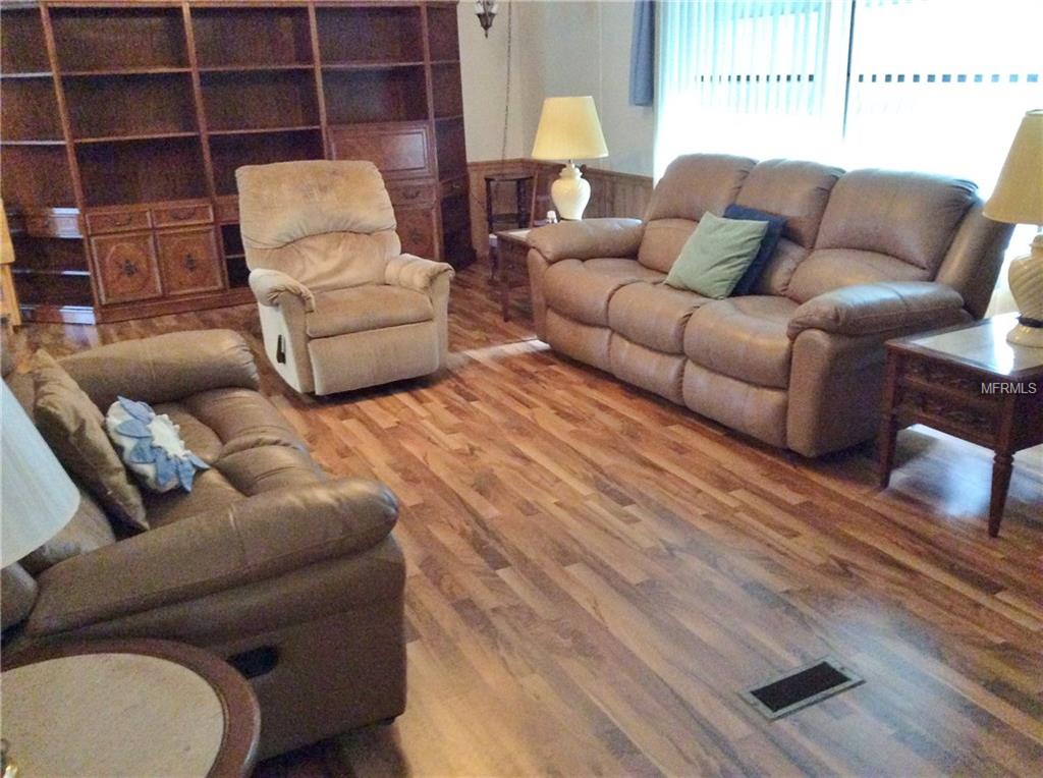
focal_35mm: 32
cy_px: 389
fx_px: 962
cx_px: 522
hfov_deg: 56.9
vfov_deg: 44.0
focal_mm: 3.3
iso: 400
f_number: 2.4
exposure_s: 1/15
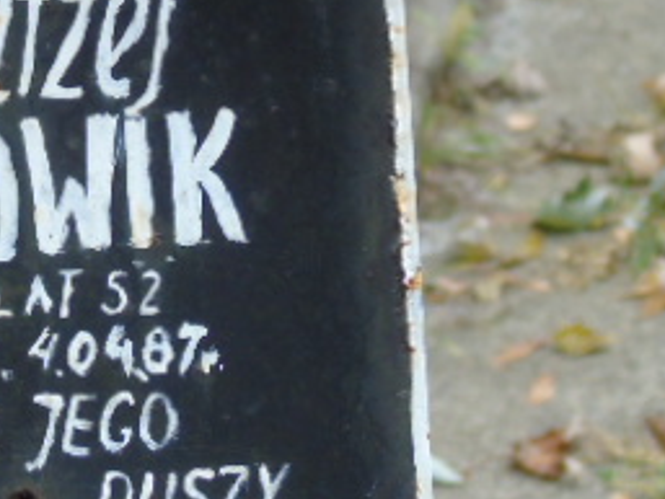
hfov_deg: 4.3
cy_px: 171
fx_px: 8899
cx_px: -39
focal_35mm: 463
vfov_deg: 3.2
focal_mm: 33
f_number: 5
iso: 250
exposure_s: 1/125
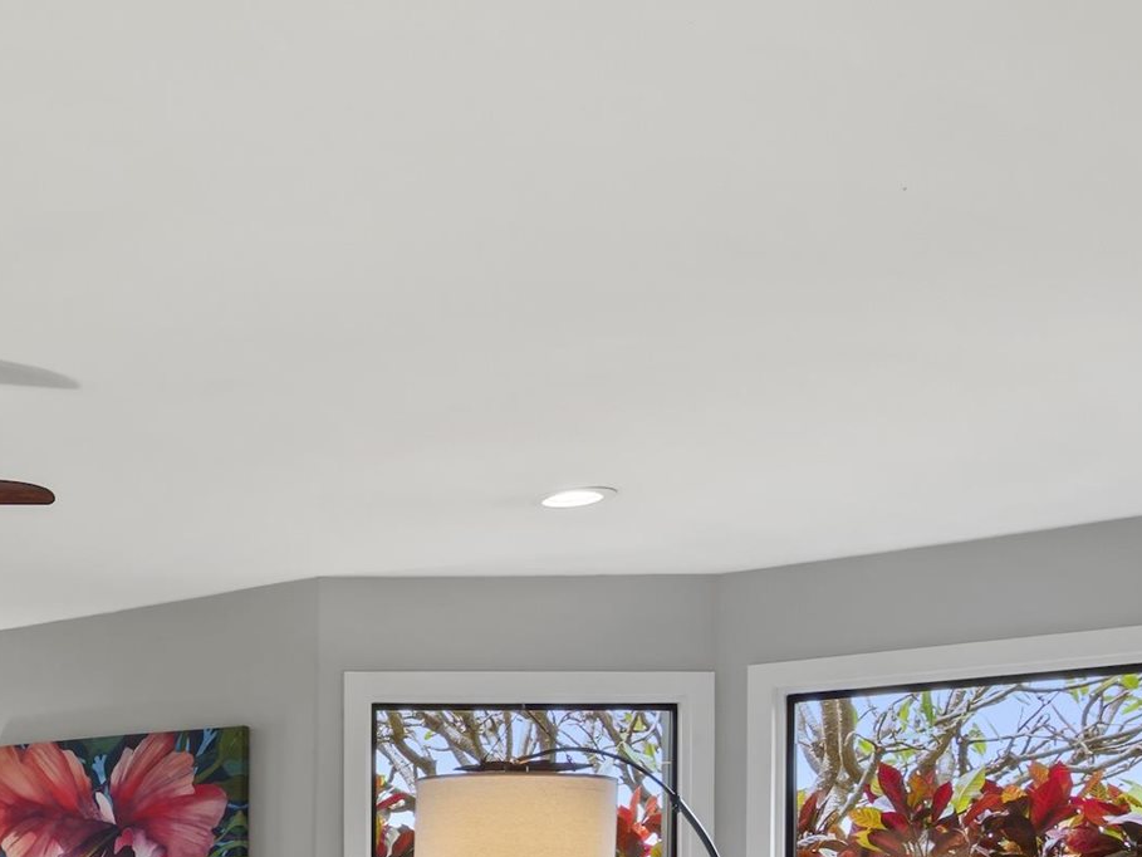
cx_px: -229
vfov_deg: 25.9
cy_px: 945
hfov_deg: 31.0
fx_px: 1716
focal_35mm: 52
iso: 100
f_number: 8
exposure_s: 1/3
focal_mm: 16
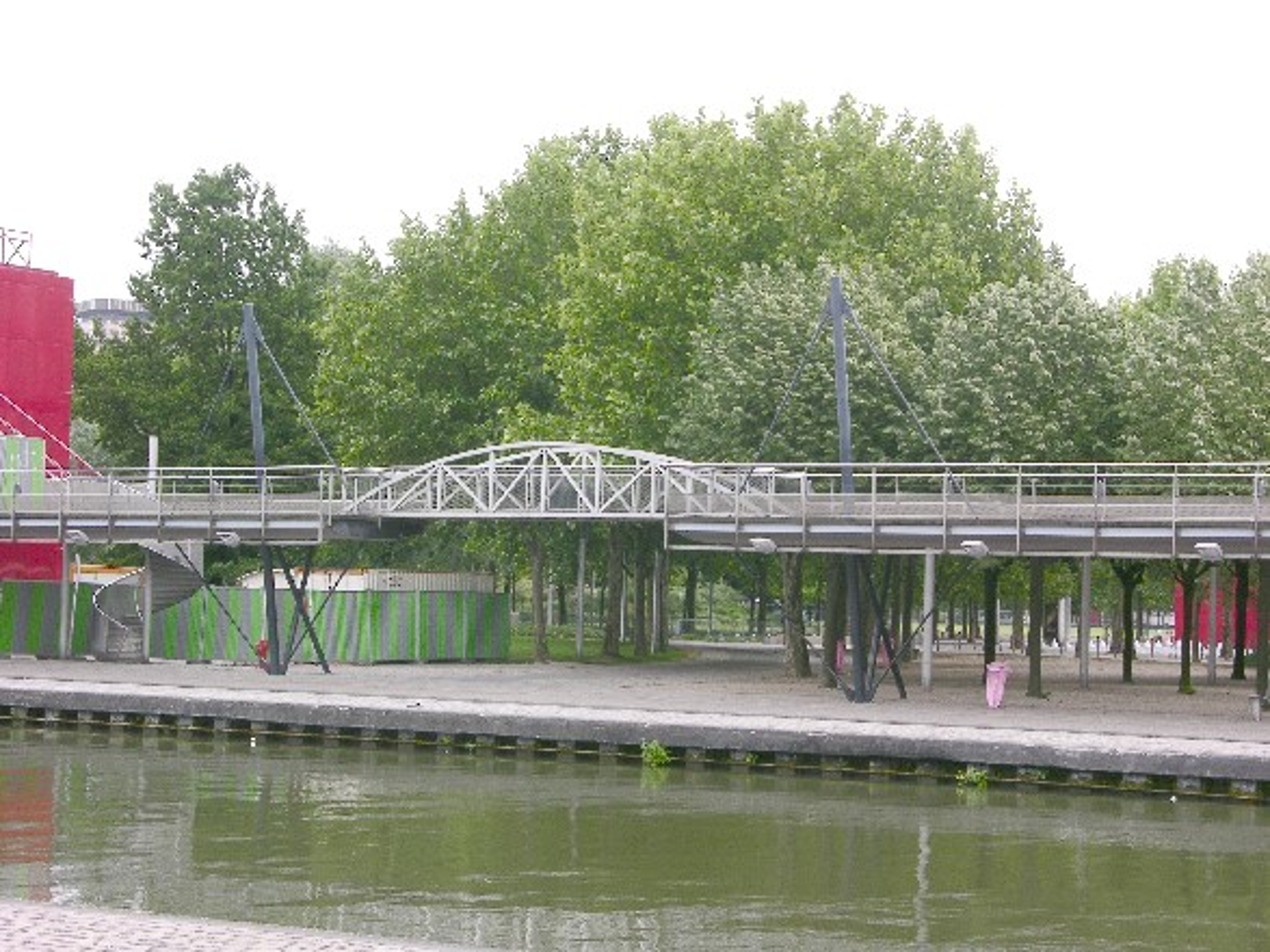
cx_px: 635
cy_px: 476
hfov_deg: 23.8
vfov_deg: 18.0
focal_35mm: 82
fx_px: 3008
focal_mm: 21
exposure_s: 1/134
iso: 50
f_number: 5.5
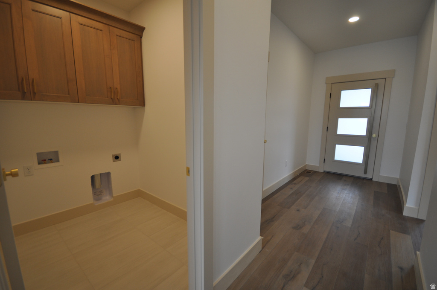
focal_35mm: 21
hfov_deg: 81.3
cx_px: 218
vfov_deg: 59.4
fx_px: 255
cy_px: 145
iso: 250
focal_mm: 14
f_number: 4.8
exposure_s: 1/60
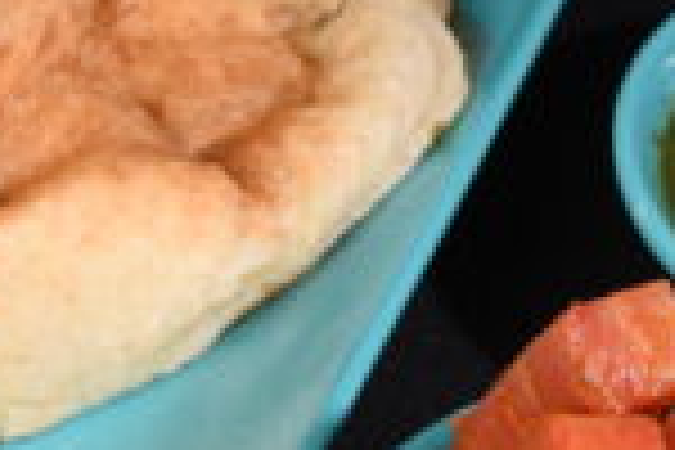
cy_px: 290
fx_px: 5306
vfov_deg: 4.9
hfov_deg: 7.1
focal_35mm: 283
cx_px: -382
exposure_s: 1/200
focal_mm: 50
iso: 160
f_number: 13
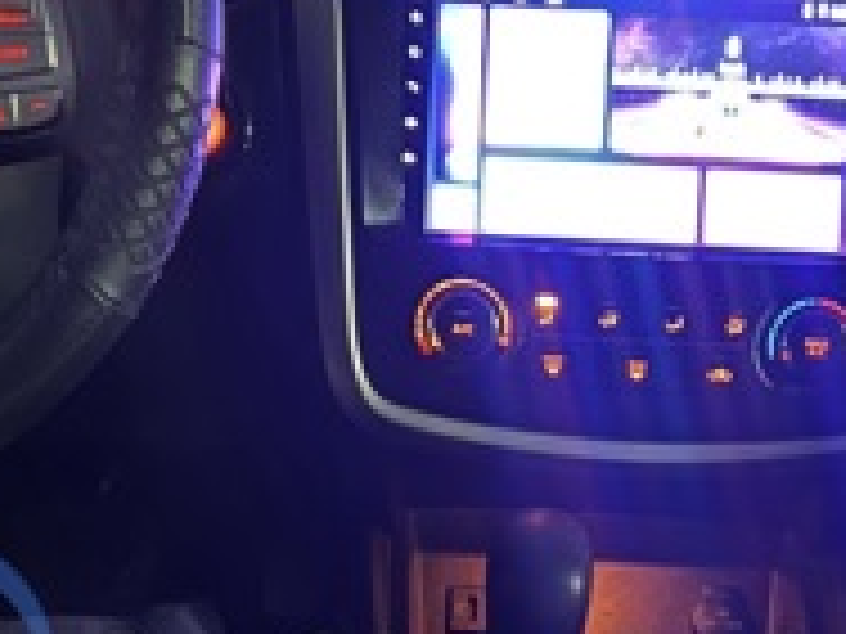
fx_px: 2028
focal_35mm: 83
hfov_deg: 23.5
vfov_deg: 17.2
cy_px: 688
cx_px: 508
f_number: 1.5
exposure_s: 1/5
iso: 1000
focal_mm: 5.7
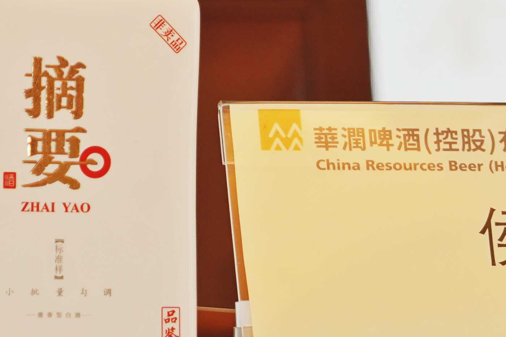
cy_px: 34
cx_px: 517
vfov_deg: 2.3
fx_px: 8361
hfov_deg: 3.5
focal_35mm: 595
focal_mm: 139
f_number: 6.3
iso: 640
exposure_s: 1/160
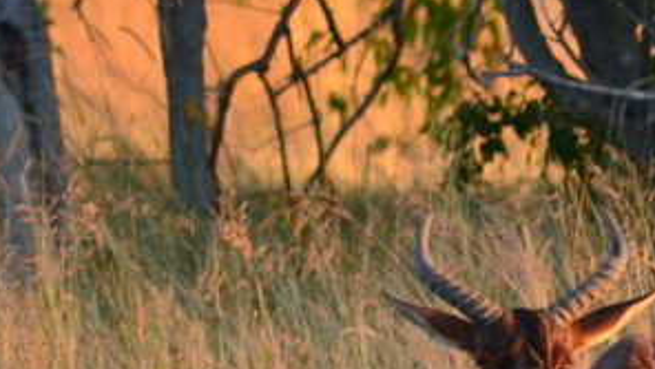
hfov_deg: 1.1
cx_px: 626
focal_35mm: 2034
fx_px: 35352
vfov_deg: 0.6
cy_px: 466
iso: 720
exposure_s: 1/250
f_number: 5.6
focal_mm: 300
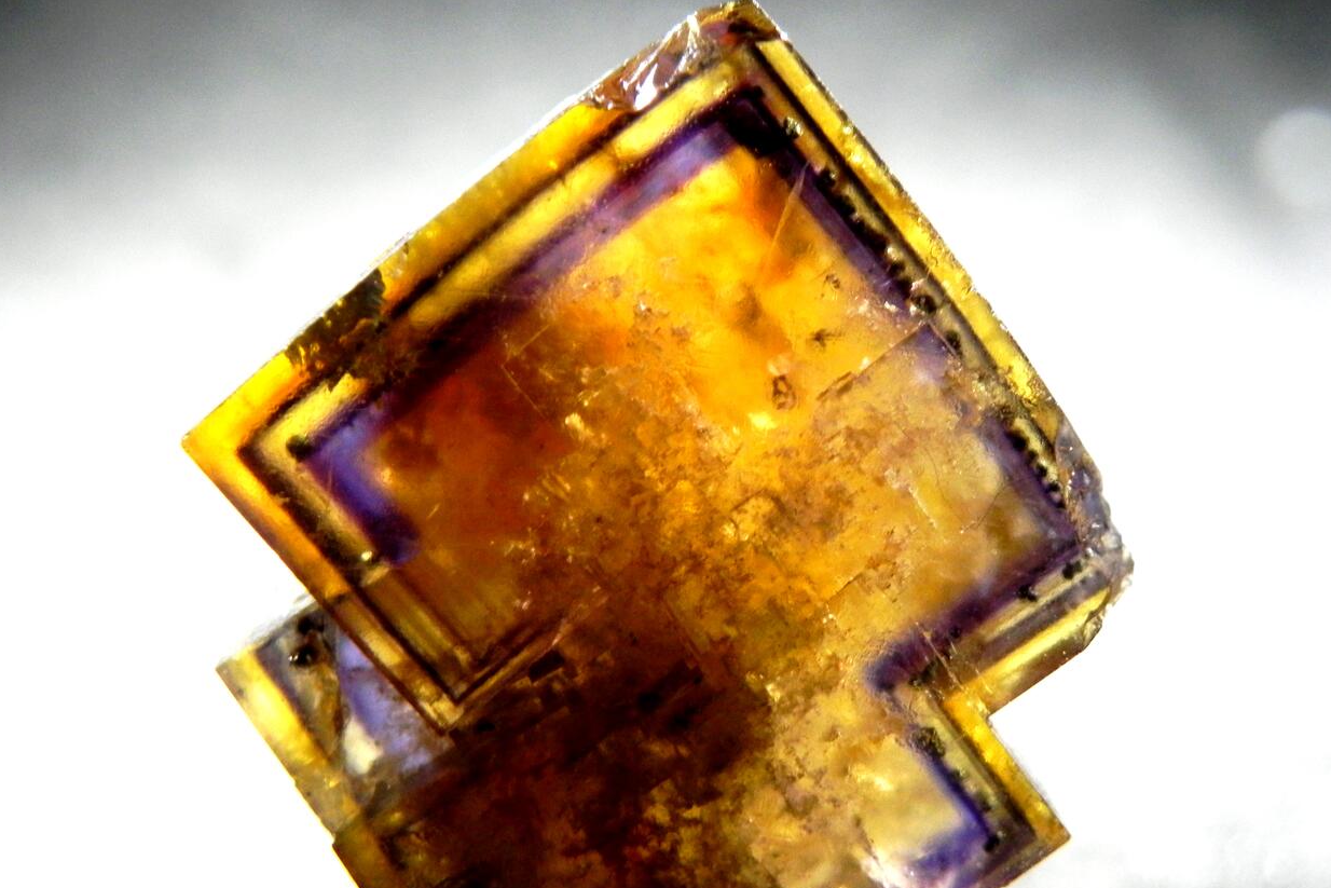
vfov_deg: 17.3
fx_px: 2921
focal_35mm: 79
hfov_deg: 25.7
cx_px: 669
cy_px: 469
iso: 400
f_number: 4
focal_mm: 13.4
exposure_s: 1/19.1
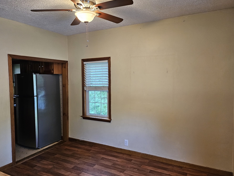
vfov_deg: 54.9
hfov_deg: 69.4
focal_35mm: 25
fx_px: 169
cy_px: 86
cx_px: 117
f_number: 1.8
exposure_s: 1/120
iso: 320
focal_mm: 5
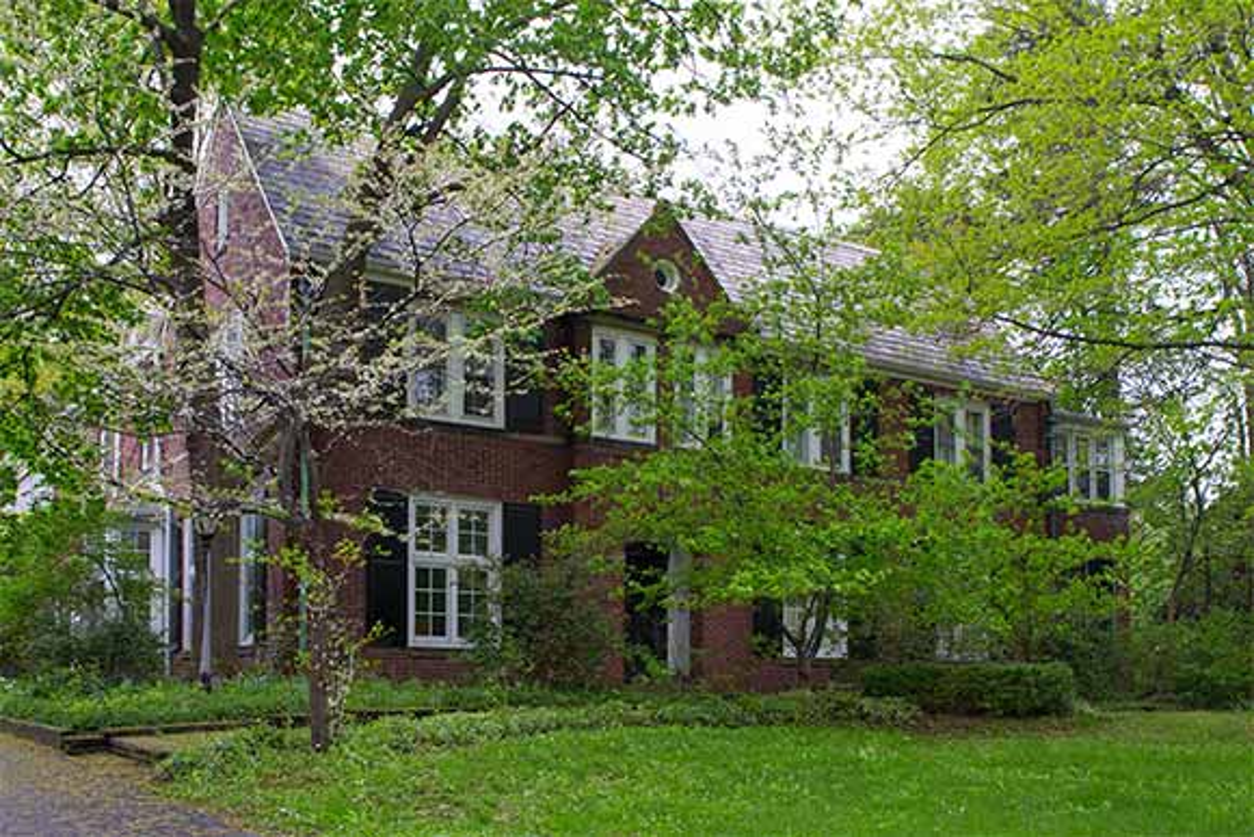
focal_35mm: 36
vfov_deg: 36.9
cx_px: 627
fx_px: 1254
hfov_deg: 53.1
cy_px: 418
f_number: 6.3
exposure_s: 1/160
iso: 400
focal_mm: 24
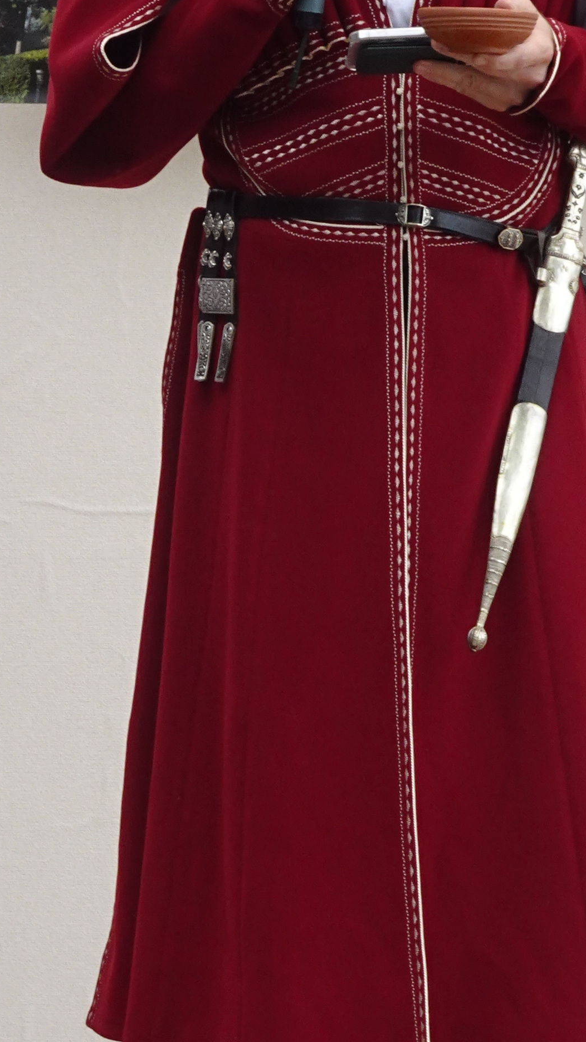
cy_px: 418
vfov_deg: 6.0
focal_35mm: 357
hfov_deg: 3.4
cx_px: 318
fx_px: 9861
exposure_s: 1/160
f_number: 5.6
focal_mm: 26.91
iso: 200
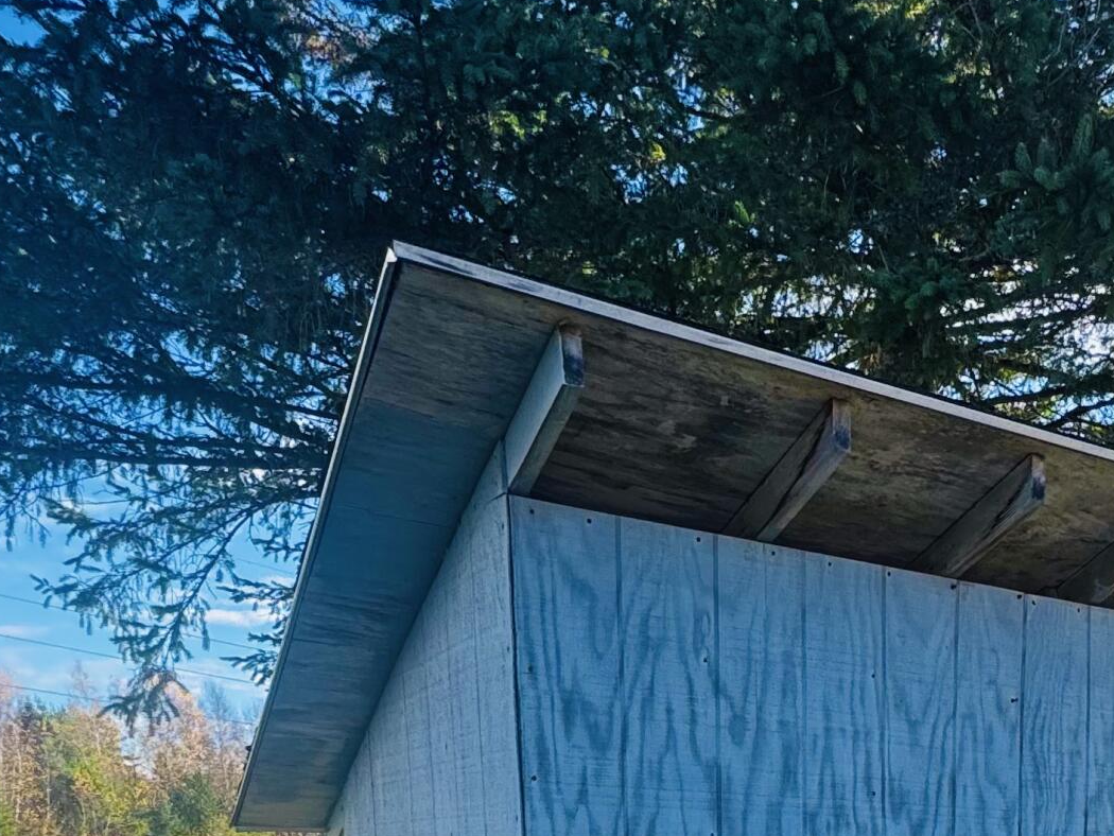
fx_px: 1288
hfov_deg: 43.4
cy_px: 1076
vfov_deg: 29.3
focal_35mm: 40
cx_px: 969
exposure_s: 1/464
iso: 40
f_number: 2.2
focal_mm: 2.22
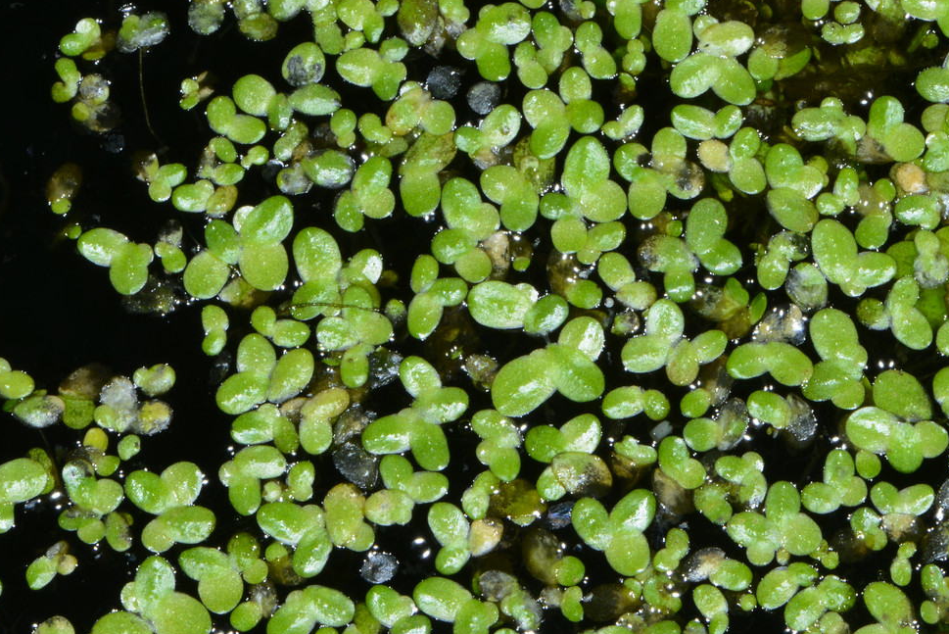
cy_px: 347
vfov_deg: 6.6
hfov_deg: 9.9
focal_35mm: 208
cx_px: 600
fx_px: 5485
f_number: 25
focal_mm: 105
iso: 250
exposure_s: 1/250
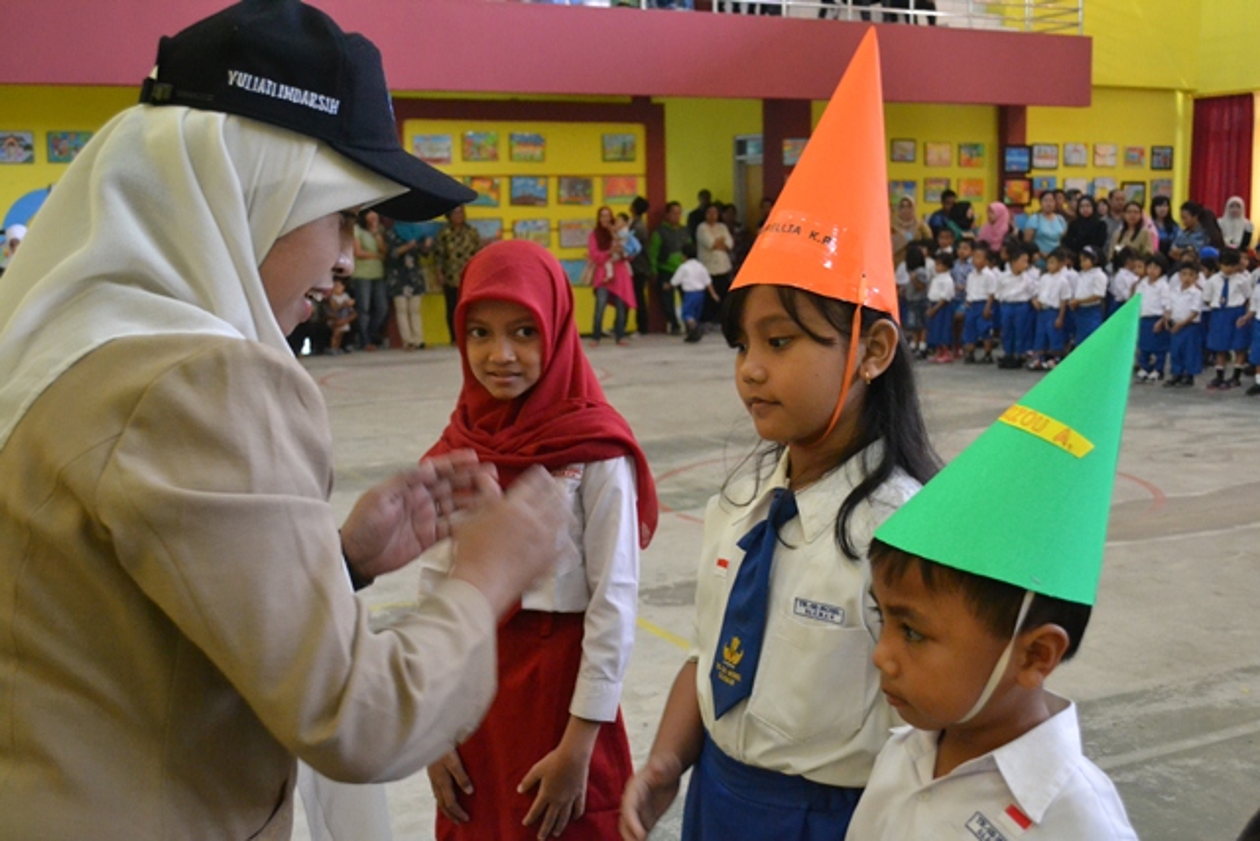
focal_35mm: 39
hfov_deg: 49.5
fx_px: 1365
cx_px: 630
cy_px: 420
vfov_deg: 34.2
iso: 3200
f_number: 4.2
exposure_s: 1/80
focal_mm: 26
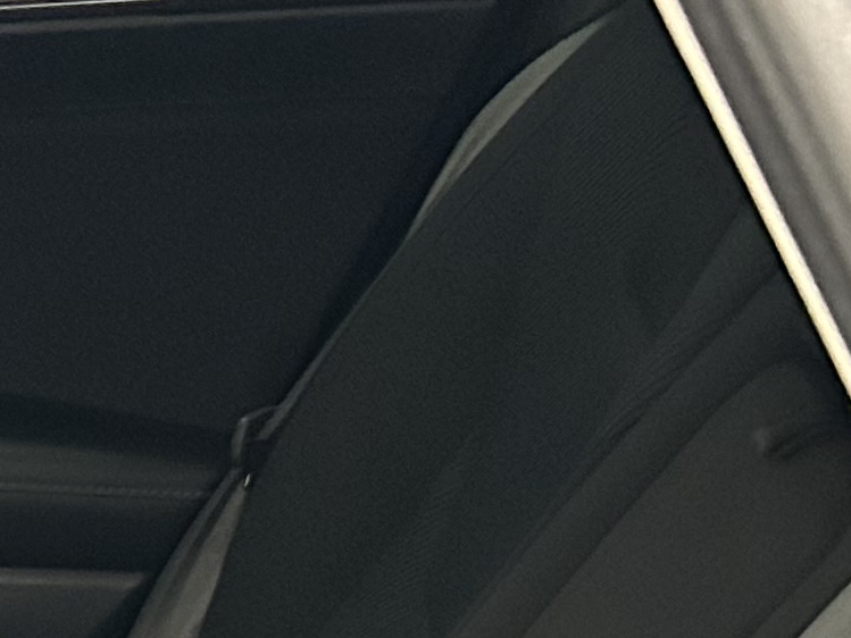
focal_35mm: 140
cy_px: 1508
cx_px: -884
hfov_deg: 12.3
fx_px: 3442
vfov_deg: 9.5
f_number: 1.5
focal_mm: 5.7
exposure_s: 1/33
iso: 640
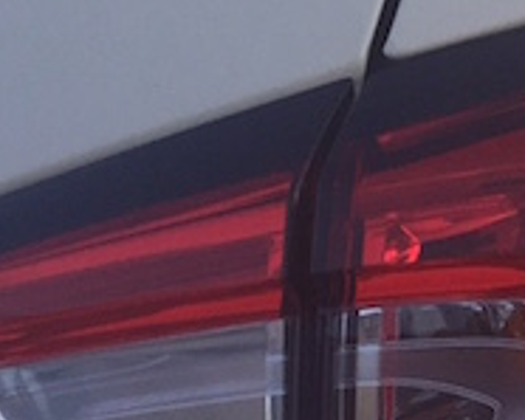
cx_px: 965
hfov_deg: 12.1
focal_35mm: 146
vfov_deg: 10.0
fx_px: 2270
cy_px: 781
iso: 32
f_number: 2.2
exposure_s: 1/488
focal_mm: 4.15
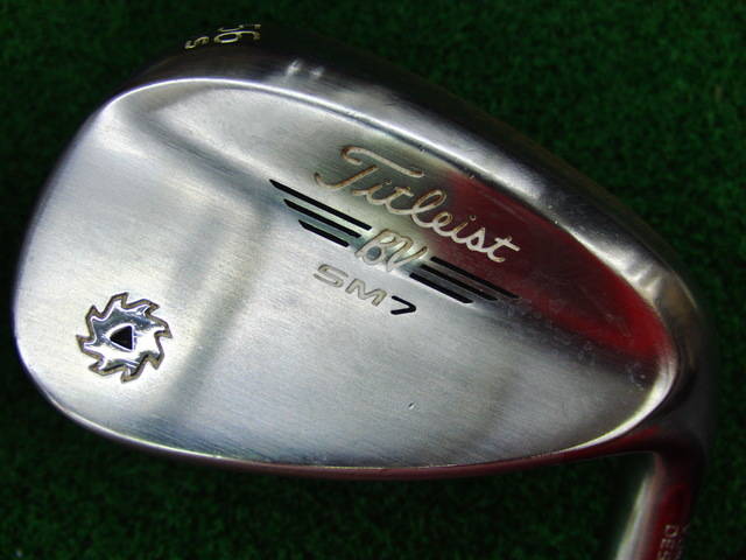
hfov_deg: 50.1
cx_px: 373
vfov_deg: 38.7
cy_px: 280
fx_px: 797
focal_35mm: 37
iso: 125
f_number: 3.6
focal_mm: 6.42
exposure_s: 1/80
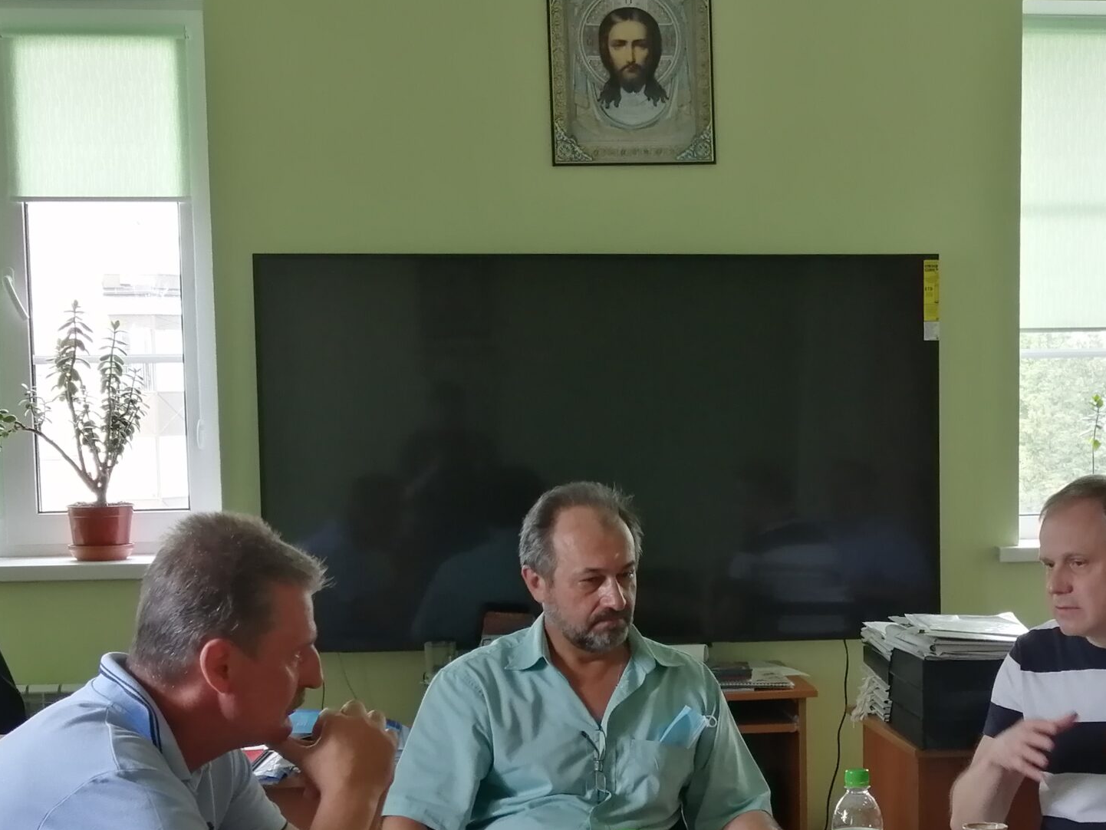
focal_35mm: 71
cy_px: 630
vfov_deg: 20.6
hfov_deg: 27.1
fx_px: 2269
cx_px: 807
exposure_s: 1/50
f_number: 1.8
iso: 100
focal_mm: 3.88
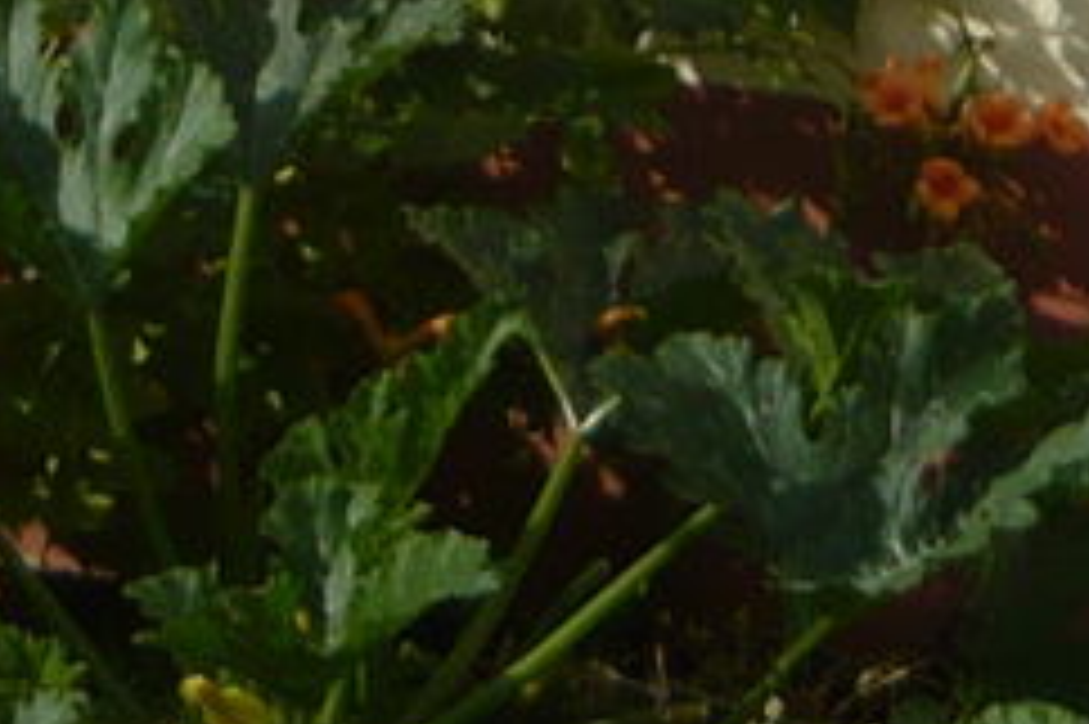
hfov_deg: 8.9
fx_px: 6862
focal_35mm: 227
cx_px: -338
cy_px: -1336
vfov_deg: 5.7
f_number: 8
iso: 100
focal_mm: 5.5
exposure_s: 1/200
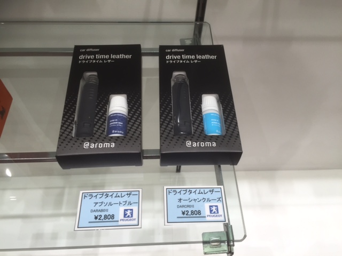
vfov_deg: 48.2
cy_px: 128
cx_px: 171
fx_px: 287
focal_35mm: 29
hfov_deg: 61.7
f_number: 2.2
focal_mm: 4.15
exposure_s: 1/50
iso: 40
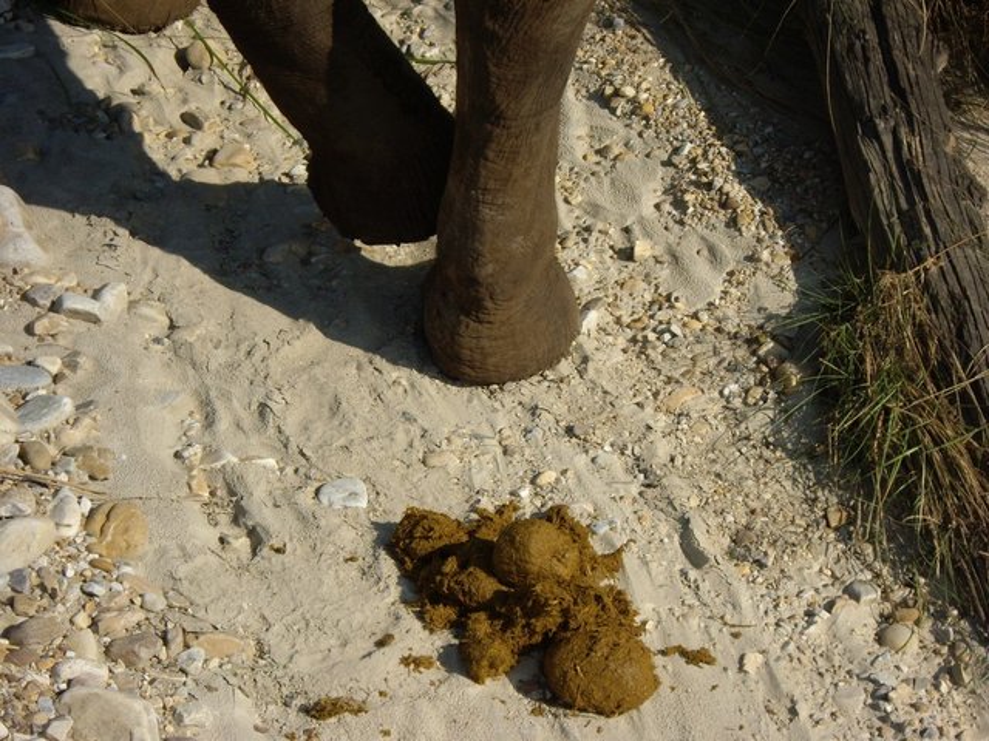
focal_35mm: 114
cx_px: 494
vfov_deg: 13.0
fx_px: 3257
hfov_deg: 17.3
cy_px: 370
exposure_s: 1/320
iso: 100
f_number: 8.3
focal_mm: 18.6
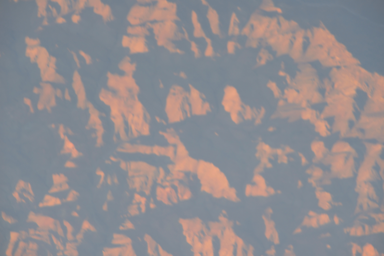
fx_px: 12803
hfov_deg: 1.7
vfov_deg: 1.1
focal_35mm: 1200
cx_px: 192
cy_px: 128
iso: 400
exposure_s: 1/80
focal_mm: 1200
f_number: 8
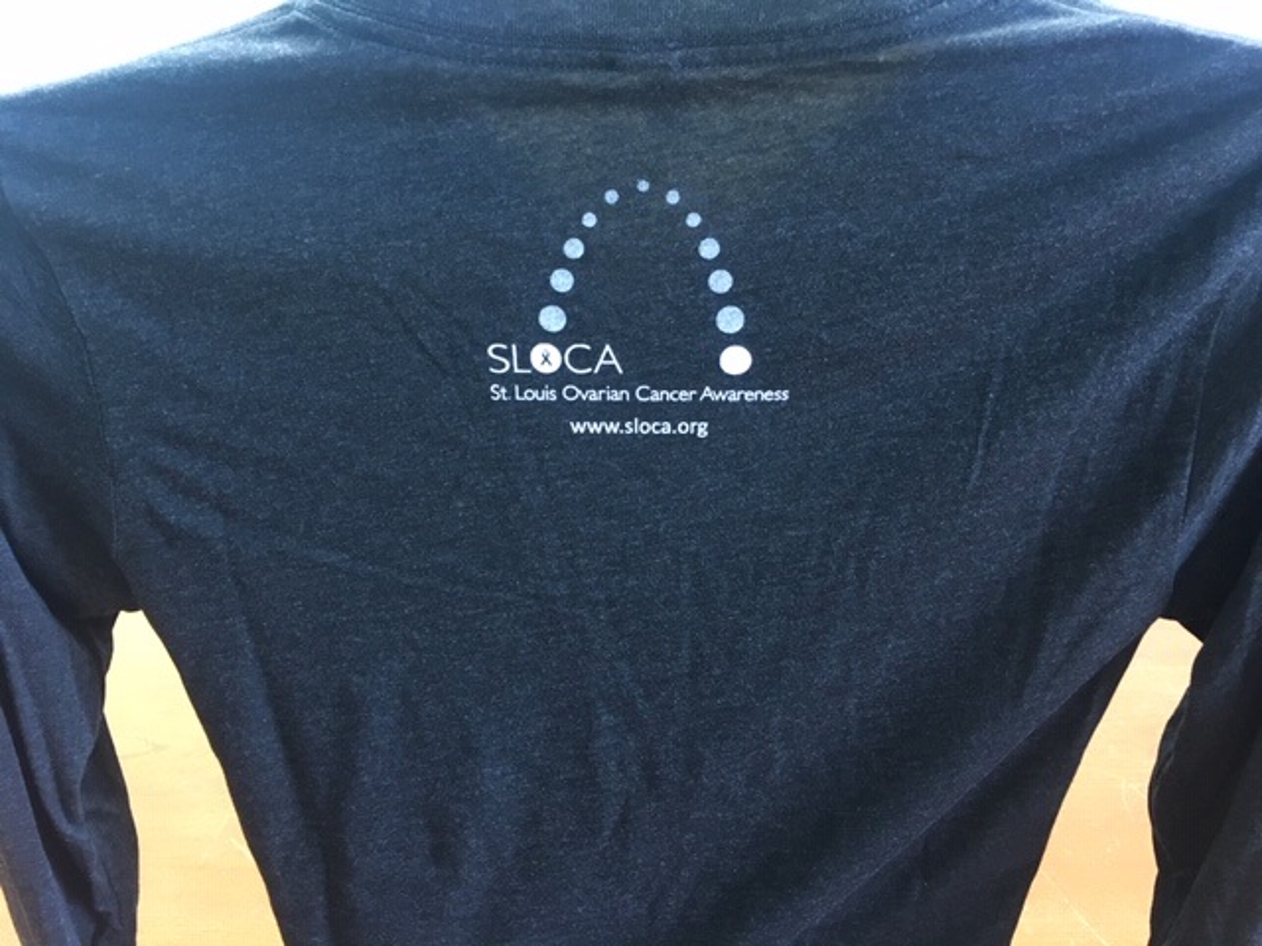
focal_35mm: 29
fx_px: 1057
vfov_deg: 48.2
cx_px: 631
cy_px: 473
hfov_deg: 61.7
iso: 200
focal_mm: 4.15
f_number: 2.2
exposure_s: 1/15
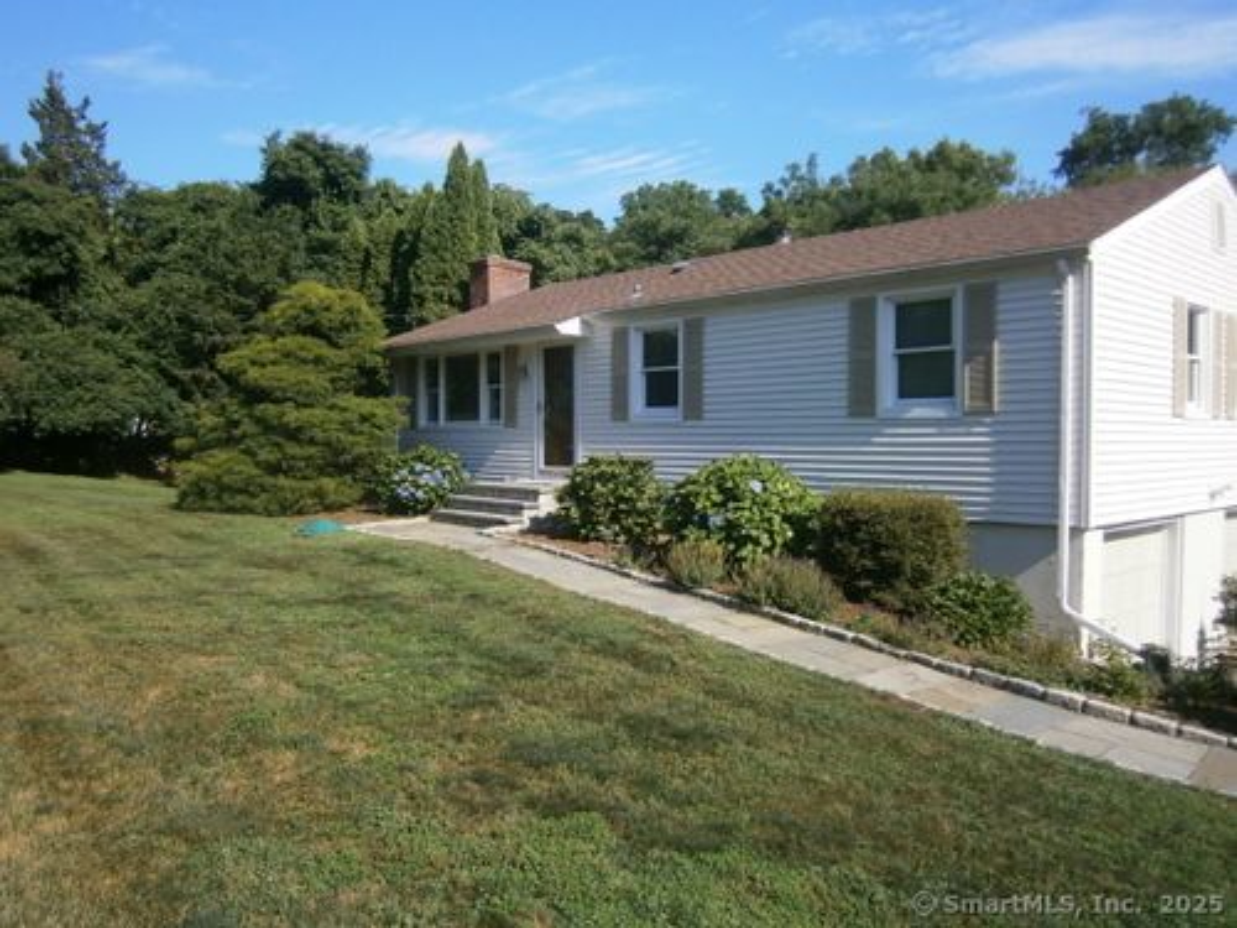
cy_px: 464
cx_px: 618
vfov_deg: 53.1
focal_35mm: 26
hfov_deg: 67.3
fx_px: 929
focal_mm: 4.7
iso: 80
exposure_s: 1/125
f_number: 8
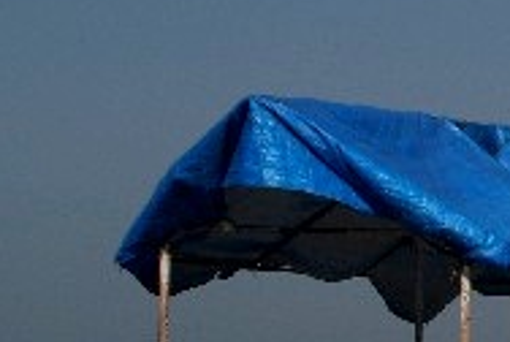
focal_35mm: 166
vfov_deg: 8.3
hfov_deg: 11.4
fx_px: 2355
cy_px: 335
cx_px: 944
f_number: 11
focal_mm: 26
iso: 200
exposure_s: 1/500
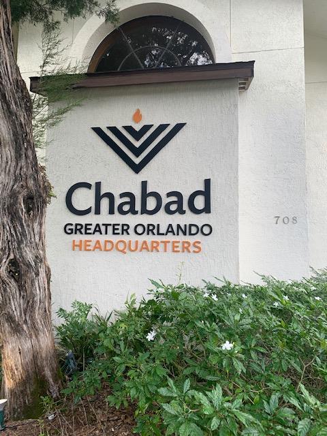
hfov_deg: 53.1
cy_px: 218
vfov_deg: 67.3
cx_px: 164
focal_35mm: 26
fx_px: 327
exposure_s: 1/335
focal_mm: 4.25
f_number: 1.8
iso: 25
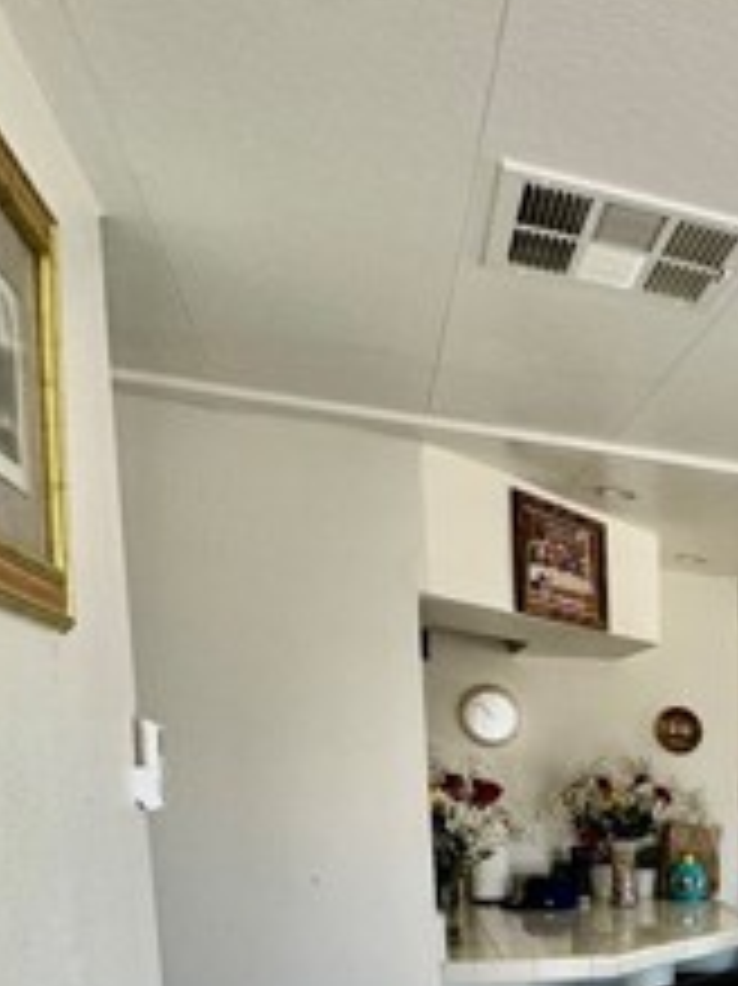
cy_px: 972
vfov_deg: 40.5
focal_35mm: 41
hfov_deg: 28.7
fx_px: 1167
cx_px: 958
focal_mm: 2.22
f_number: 2.2
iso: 64
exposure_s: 1/99
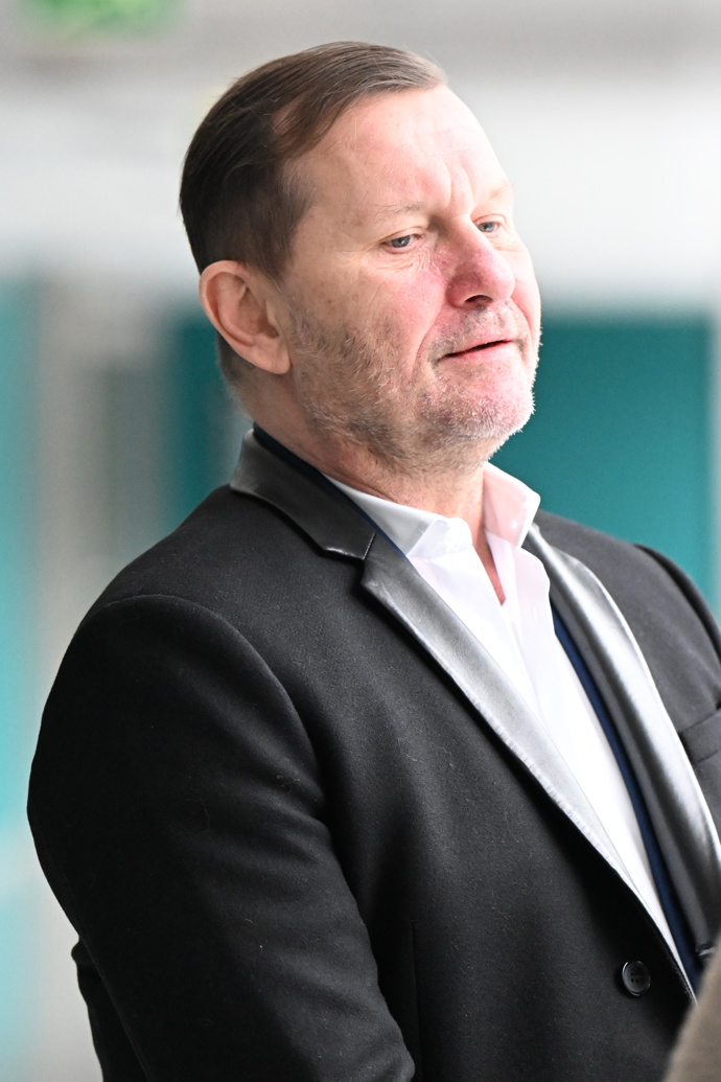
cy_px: 541
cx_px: 360
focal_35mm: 300
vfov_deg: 6.9
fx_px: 9012
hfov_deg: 4.6
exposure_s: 1/500
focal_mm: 200
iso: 6400
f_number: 4
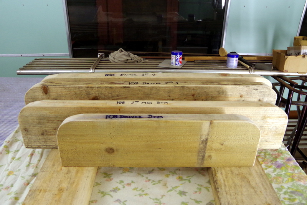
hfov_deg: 60.3
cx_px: 154
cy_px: 102
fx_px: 264
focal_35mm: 31
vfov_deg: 42.4
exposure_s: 1/80
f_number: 8
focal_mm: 21
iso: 2000
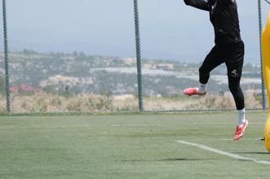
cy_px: 41
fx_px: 2885
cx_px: 217
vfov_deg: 3.6
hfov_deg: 5.4
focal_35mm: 385
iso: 160
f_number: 4.7
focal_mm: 137.7
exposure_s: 1/800
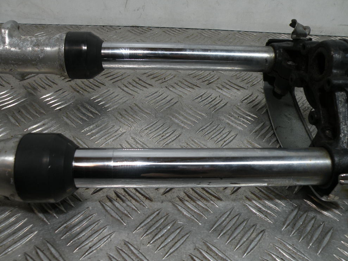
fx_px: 282
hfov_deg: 63.4
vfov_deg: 49.8
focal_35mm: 28
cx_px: 169
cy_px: 131
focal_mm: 4.7
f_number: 3.5
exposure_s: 1/90
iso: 64
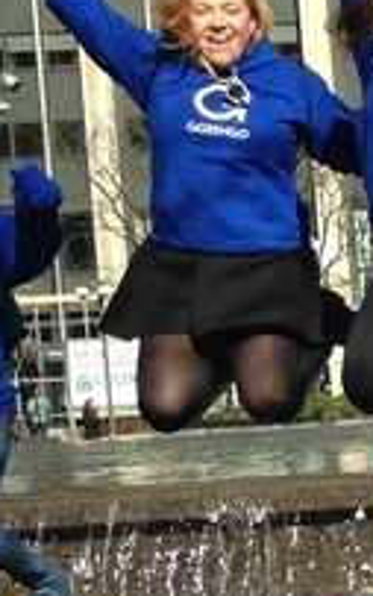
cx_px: 861
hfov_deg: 9.5
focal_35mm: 124
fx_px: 2015
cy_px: 446
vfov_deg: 16.7
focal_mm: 4.12
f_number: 2.4
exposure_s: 1/1004
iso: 50
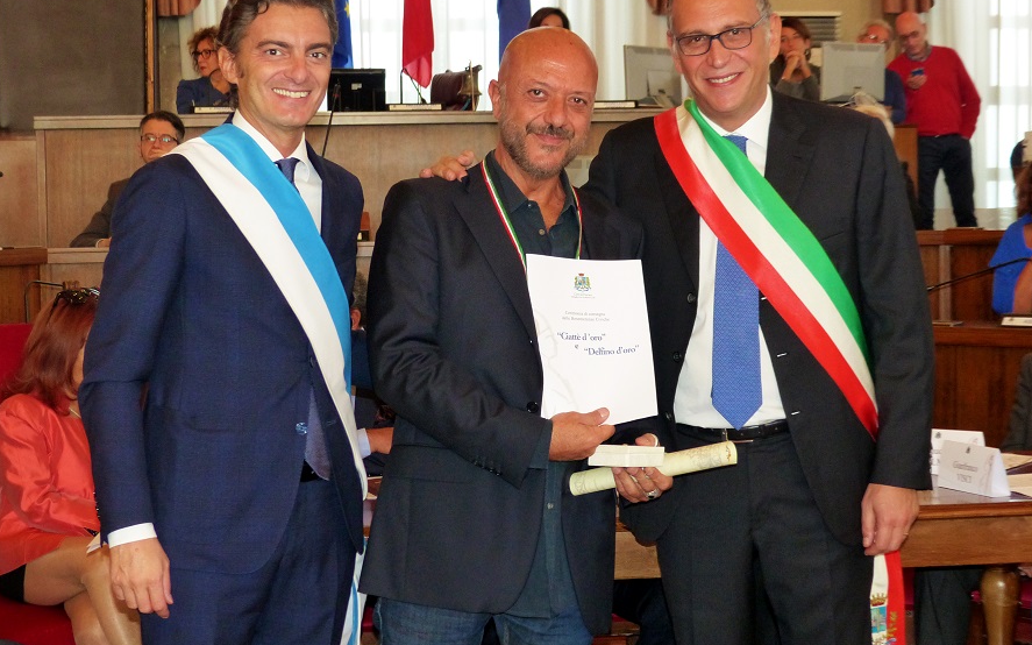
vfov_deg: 18.3
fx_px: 1997
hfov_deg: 29.0
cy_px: 301
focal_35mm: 71
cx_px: 514
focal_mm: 11.9
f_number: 2.8
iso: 400
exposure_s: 1/60
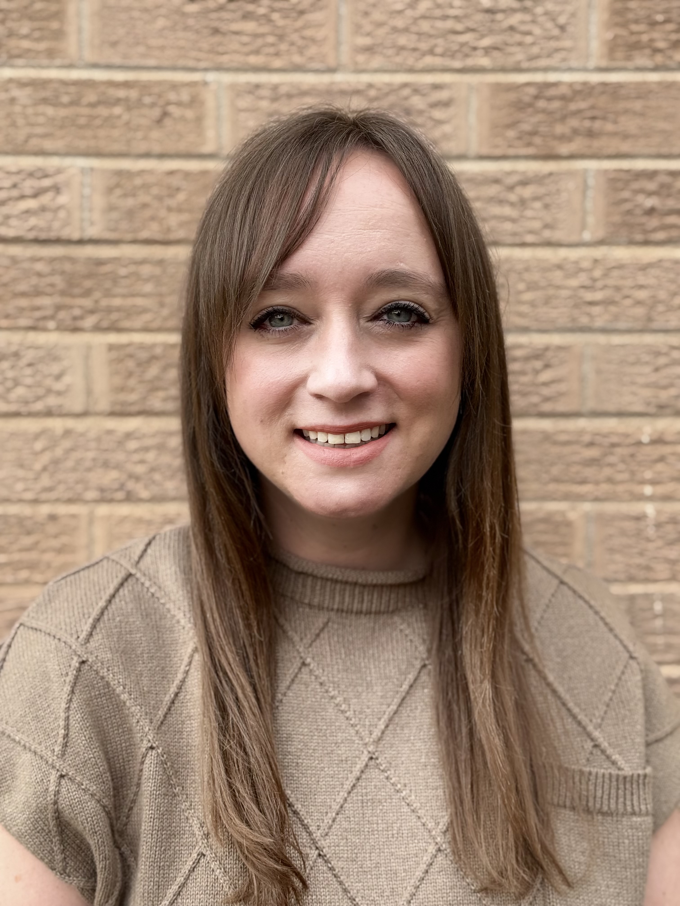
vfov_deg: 39.7
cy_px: 453
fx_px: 1257
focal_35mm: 48
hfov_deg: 30.3
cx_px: 340
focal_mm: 6.76
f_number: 1.78
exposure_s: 1/1681
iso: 64
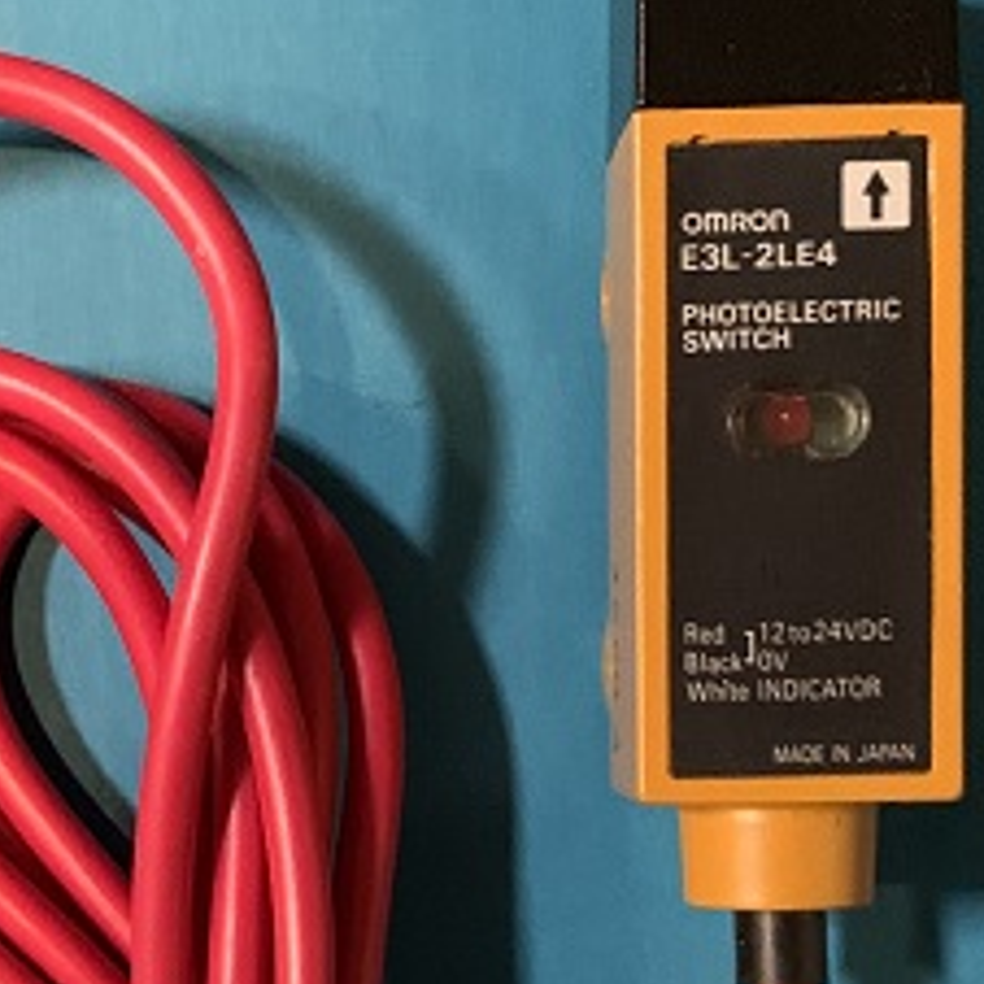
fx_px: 2637
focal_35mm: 82
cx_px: 324
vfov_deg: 20.8
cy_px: 829
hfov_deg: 21.1
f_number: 1.8
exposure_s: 1/30
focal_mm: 4.25
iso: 640
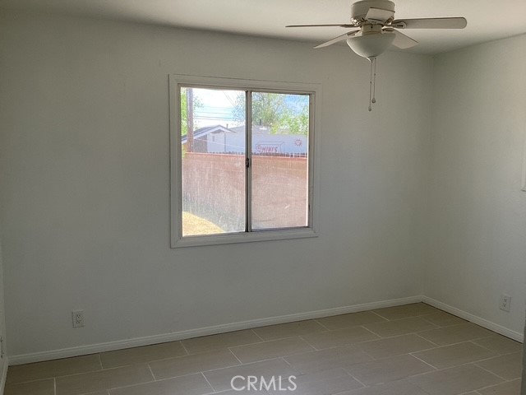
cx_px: 263
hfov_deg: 58.4
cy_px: 198
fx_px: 471
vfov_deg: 45.4
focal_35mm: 31
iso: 25
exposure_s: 1/155
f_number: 2.4
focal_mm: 3.3
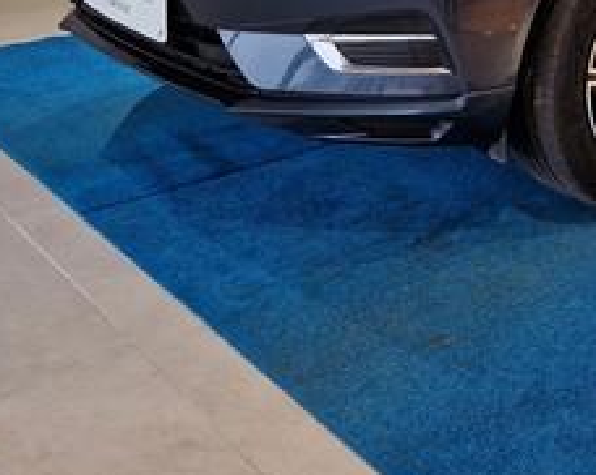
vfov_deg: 23.4
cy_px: 34
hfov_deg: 27.7
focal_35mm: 63
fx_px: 1110
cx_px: 638
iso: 100
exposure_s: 1/180
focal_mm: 5.4
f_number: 1.8
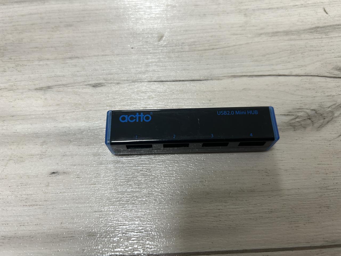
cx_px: 170
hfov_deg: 67.3
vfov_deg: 53.1
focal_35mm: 26
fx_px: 256
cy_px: 128
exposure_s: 1/119
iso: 125
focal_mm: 5.7
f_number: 1.5
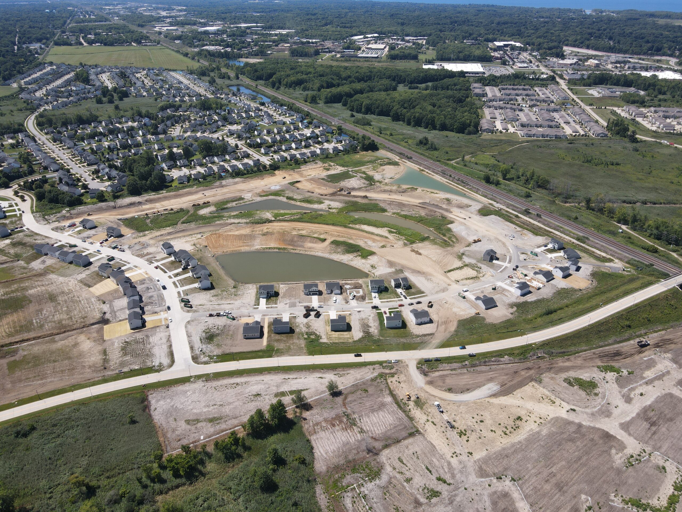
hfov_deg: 71.6
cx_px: 341
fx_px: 473
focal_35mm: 24
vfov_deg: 56.8
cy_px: 256
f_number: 2.8
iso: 100
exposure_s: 1/640
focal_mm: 4.5
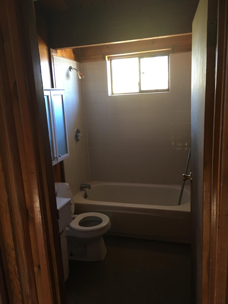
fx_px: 255
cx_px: 114
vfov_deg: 61.7
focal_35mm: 29
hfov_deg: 48.2
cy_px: 152
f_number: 2.2
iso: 125
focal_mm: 4.15
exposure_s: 1/30
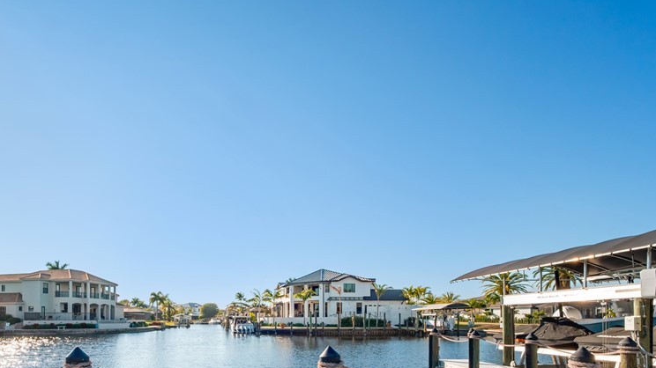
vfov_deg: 48.6
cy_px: 323
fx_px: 365
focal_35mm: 21
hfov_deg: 83.0
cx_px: 267
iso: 200
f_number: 7.1
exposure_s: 1/400
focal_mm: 7
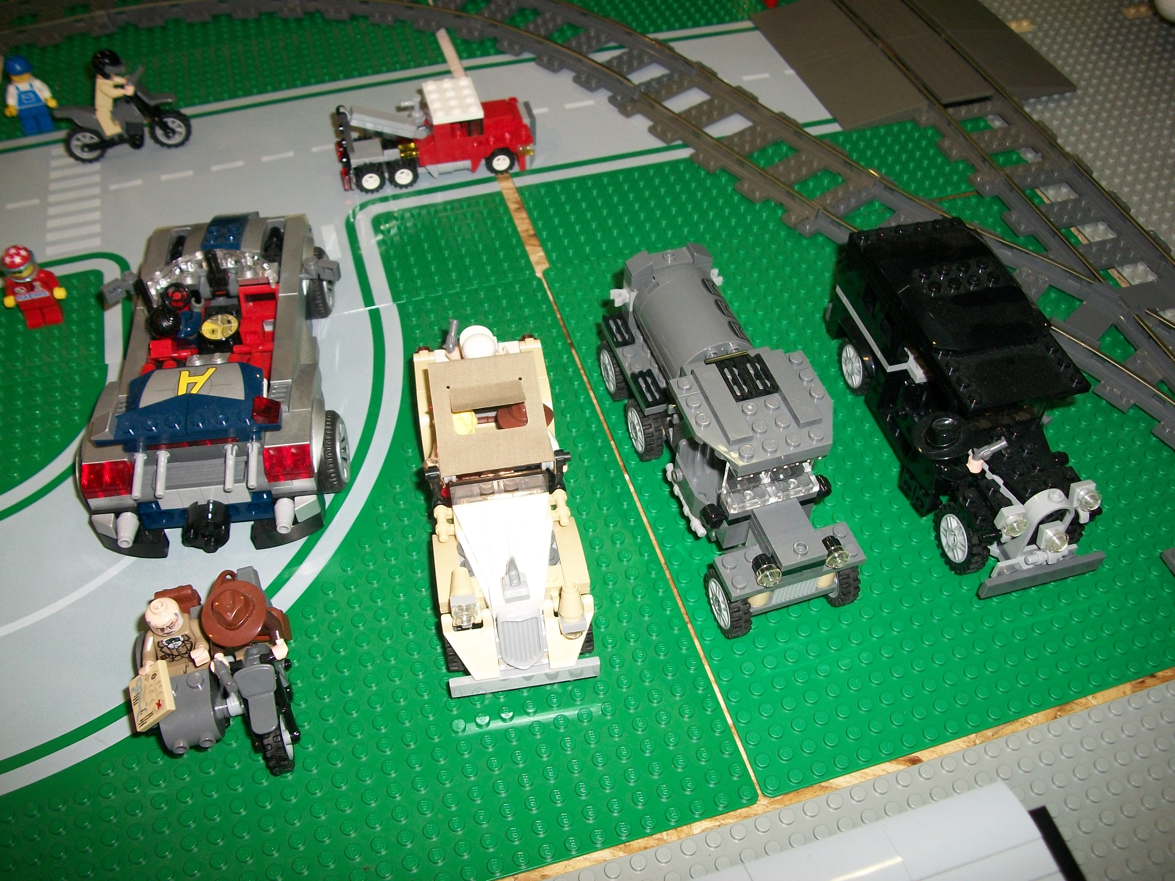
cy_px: 440
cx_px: 588
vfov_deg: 44.2
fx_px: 1086
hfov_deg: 56.8
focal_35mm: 32
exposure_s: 1/30
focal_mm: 5.7
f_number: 2.9
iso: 80
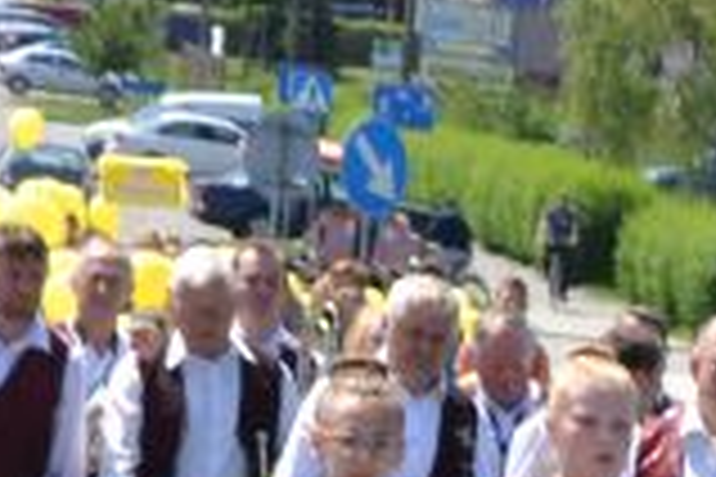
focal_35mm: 316
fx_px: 6284
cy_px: 1624
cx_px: 1234
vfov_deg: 4.1
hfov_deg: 6.4
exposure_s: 1/200
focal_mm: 28
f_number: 7.1
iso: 100
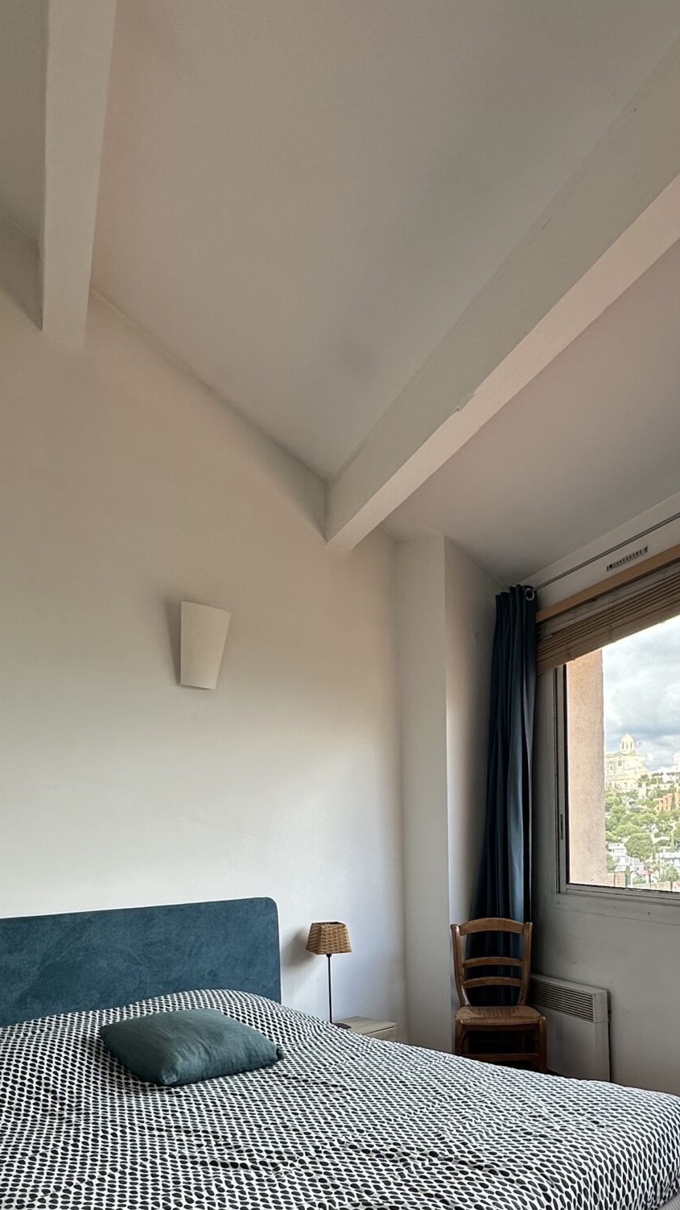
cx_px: 472
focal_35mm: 26
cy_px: 852
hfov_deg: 43.5
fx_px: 833
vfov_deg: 68.8
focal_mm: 2.22
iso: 40
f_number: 2.2
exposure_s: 1/300
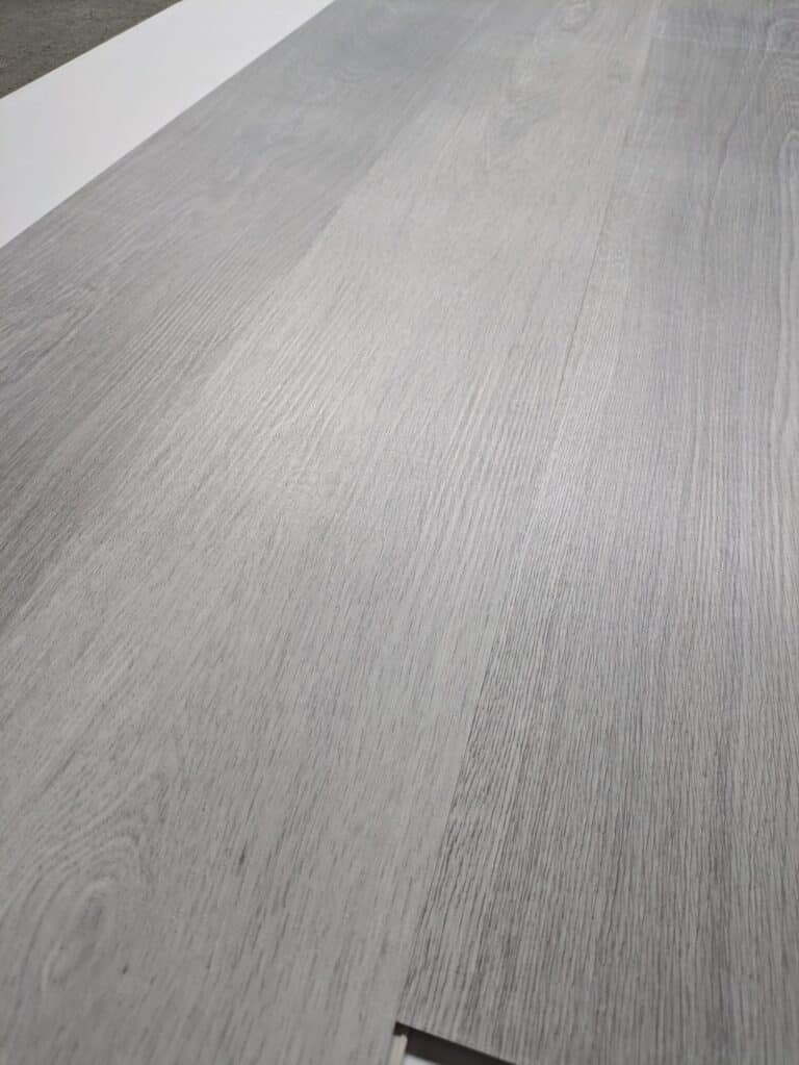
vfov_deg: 69.4
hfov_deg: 54.9
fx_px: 769
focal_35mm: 25
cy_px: 532
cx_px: 400
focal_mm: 5.43
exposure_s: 1/100
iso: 109
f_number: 1.89
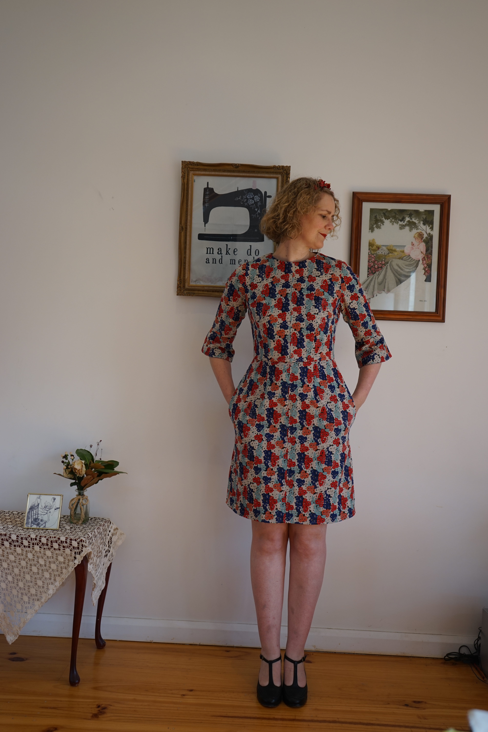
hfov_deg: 38.9
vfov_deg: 55.8
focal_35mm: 34
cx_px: 244
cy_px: 366
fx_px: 691
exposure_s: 1/160
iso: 250
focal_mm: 34
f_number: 4
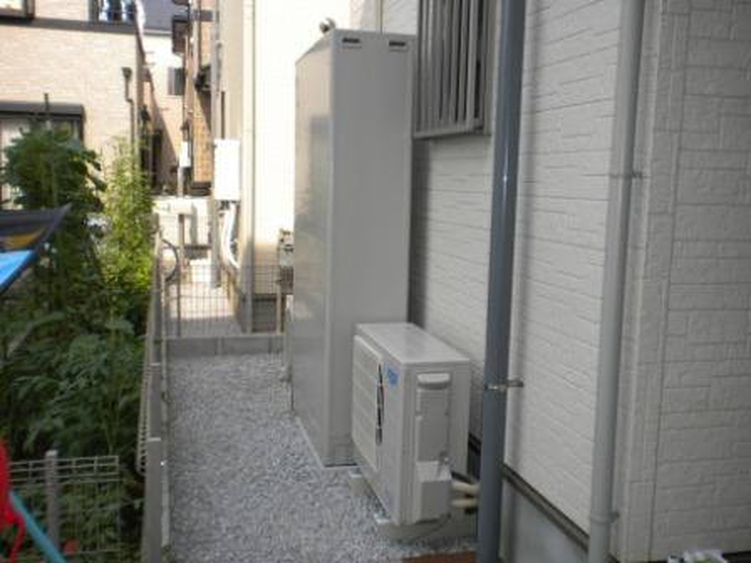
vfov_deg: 40.7
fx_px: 759
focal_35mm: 35
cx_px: 376
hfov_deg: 52.6
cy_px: 282
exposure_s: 1/304
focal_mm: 6.3
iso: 113
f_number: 4.6
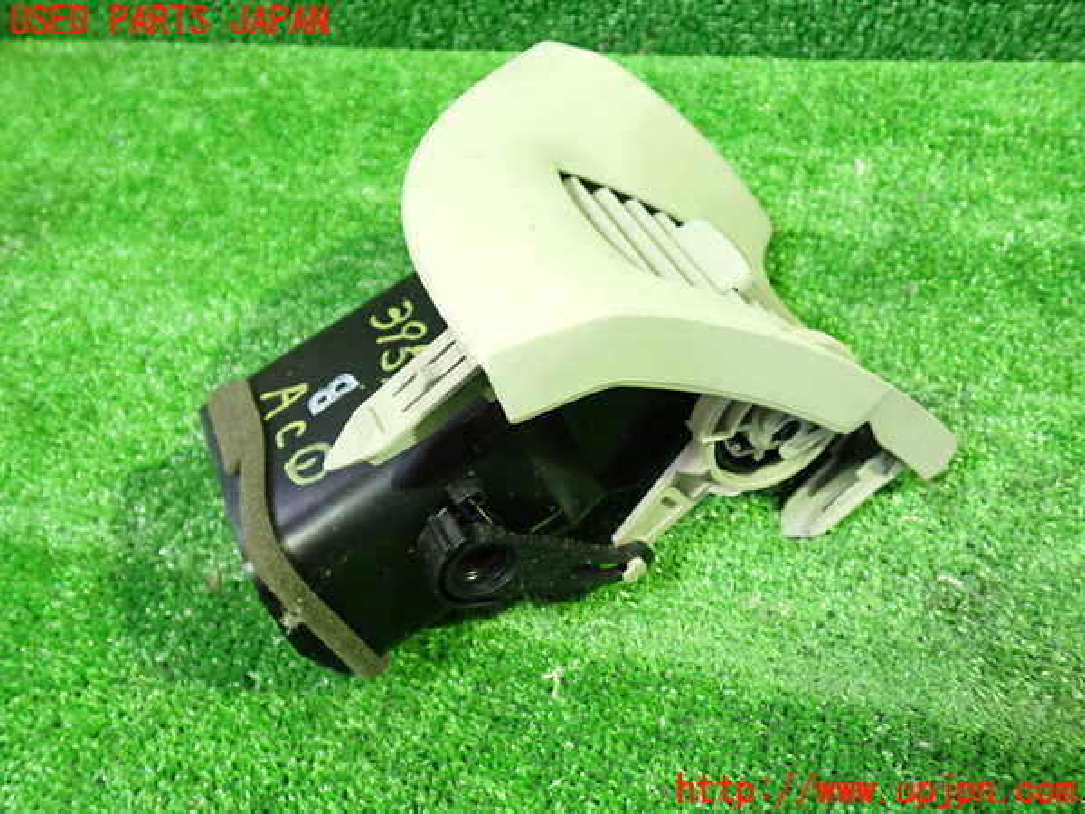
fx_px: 940
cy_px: 407
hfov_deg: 60.0
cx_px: 542
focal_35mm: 30
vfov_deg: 46.8
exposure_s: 1/25
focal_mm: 5.4
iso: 800
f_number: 2.3
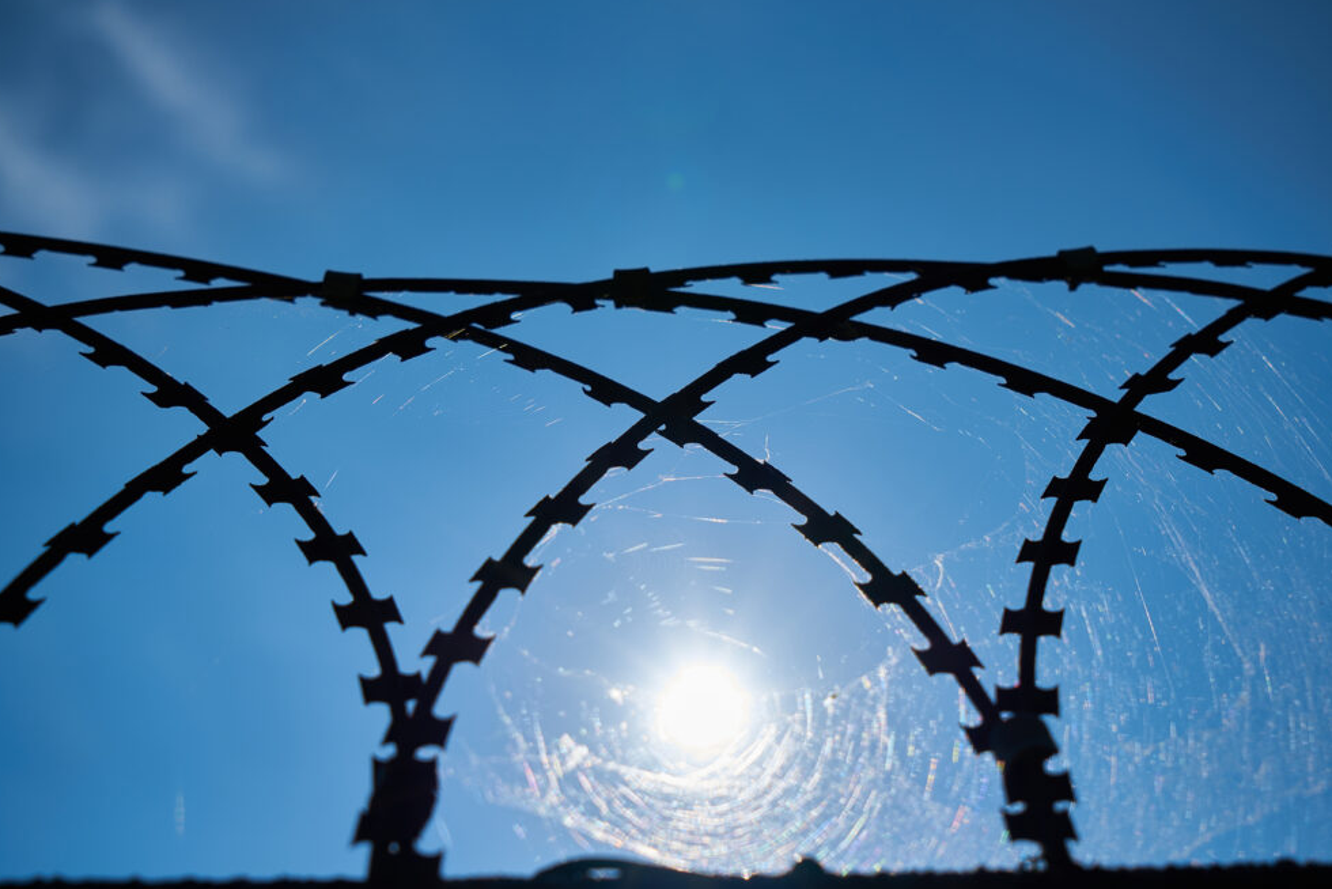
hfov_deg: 41.9
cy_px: 456
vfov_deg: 28.7
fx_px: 1739
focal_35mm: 47
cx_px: 686
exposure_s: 1/3200
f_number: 5.6
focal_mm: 45
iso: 100
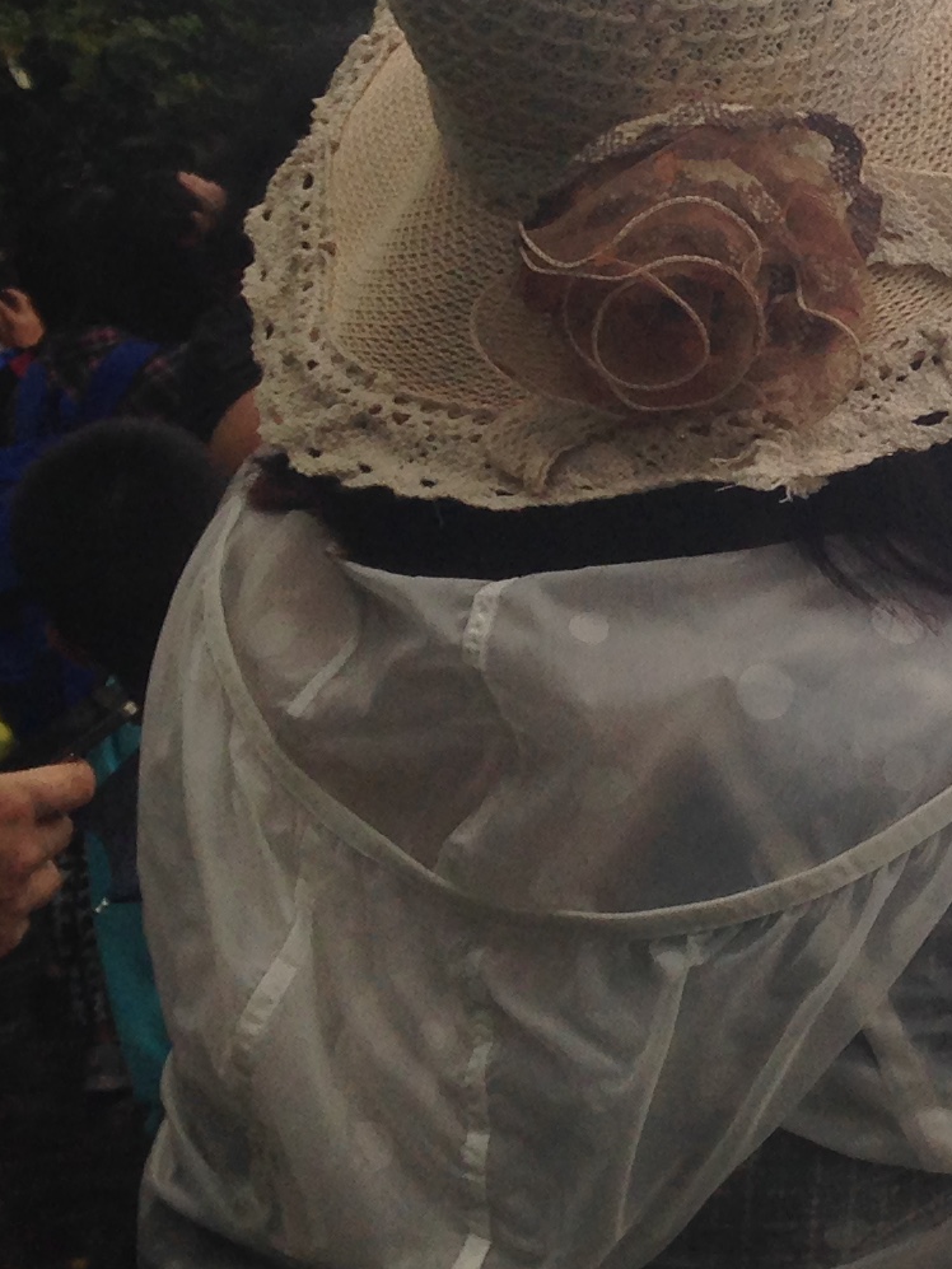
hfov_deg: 12.9
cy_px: 405
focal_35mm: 108
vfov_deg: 18.1
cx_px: 1476
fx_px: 3959
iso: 50
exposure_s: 1/141
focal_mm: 4.12
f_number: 2.4
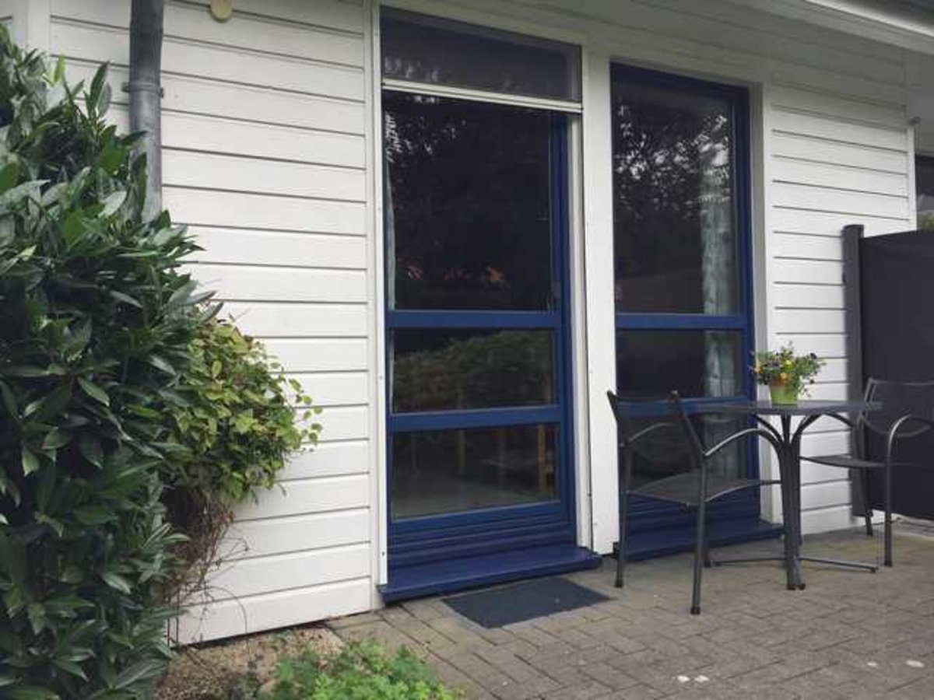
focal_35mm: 29
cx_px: 467
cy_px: 350
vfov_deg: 48.2
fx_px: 782
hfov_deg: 61.7
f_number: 2.2
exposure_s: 1/416
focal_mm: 4.15
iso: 32
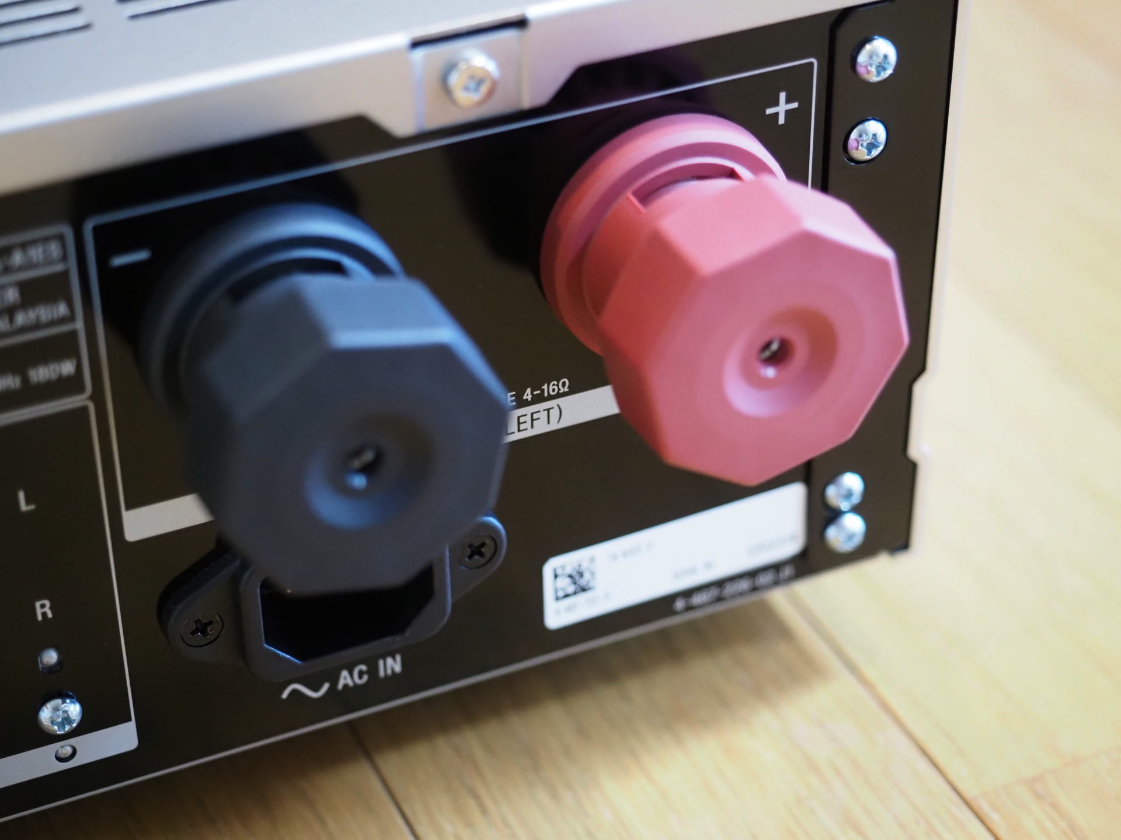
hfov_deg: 24.4
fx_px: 2591
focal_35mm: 80
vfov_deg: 18.4
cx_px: 560
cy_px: 420
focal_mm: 40
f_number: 2.8
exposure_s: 1/80
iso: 3200
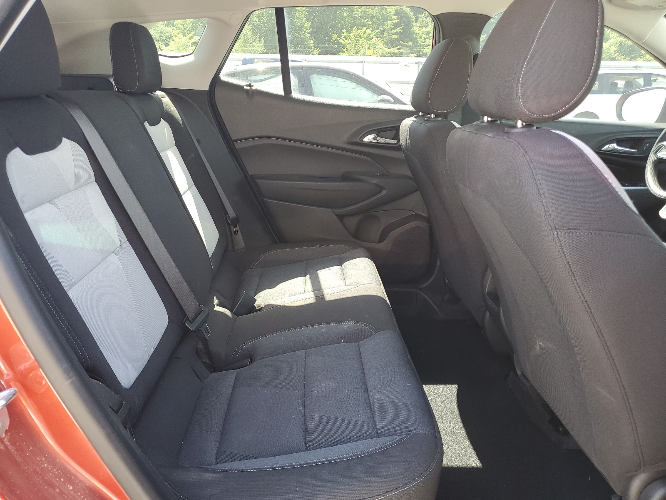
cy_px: 250
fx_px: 500
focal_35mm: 26
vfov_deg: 53.1
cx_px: 333
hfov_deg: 67.3
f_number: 1.5
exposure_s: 1/120
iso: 80
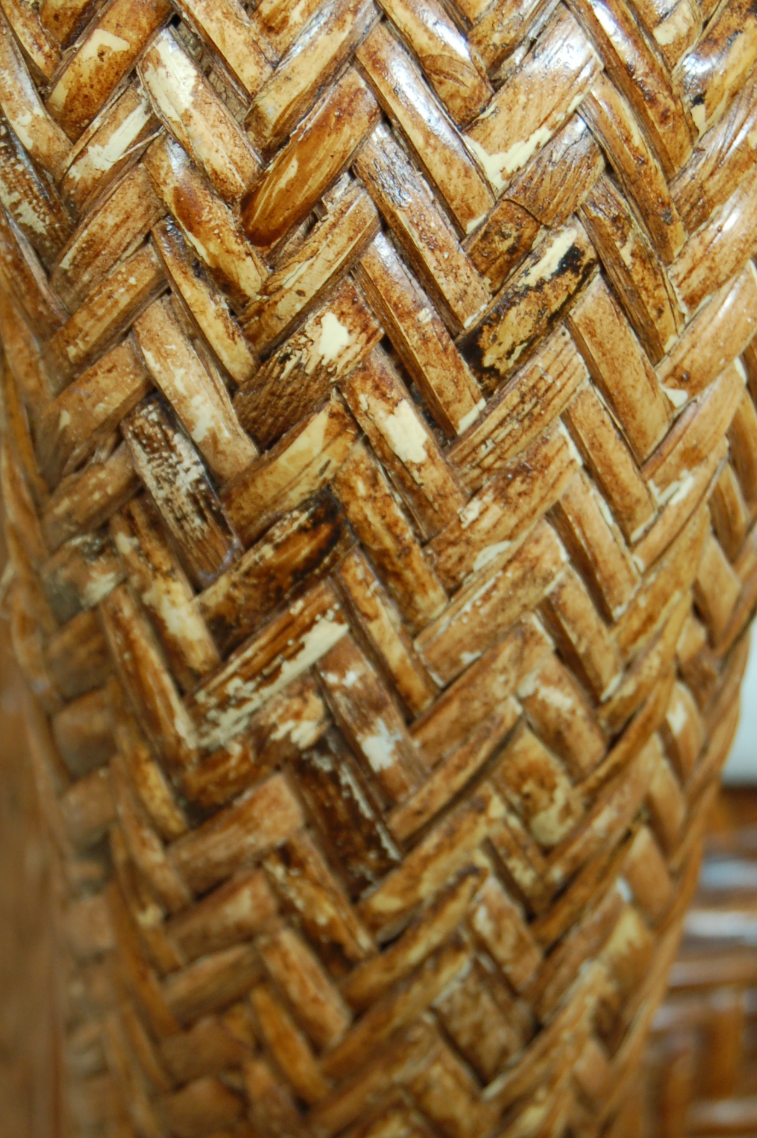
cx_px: 375
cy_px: 586
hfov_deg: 12.4
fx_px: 3475
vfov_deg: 18.6
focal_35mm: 110
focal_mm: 46
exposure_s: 1/30
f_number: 5.3
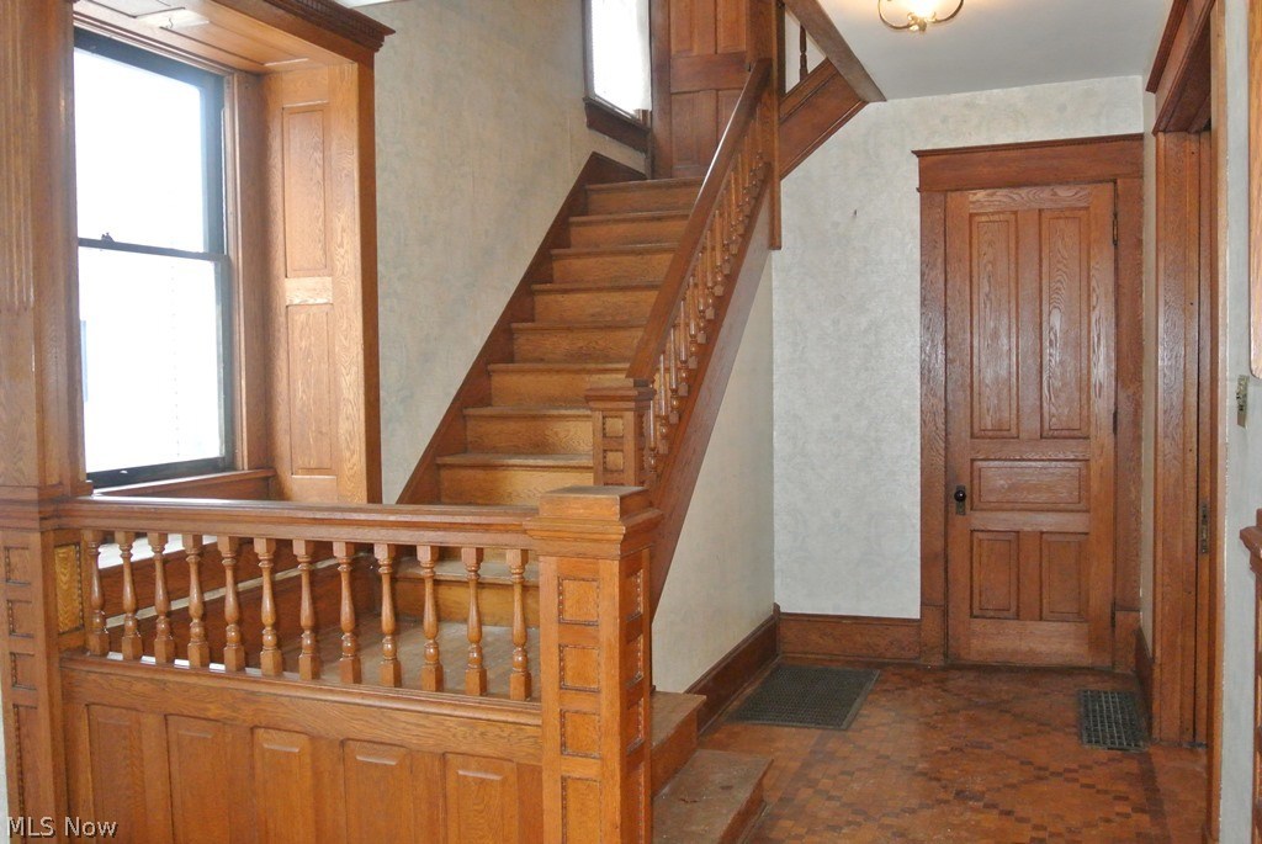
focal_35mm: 32
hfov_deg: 58.7
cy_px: 422
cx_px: 631
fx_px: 1123
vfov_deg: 41.2
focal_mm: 12.2
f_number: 3.8
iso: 1400
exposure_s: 1/60
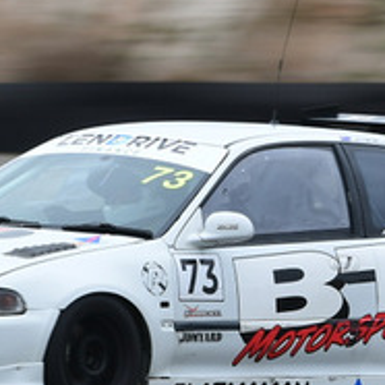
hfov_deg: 1.6
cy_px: 124
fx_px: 13804
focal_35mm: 1097
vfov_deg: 1.6
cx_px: 381
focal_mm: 200
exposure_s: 1/80
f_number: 10
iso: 100
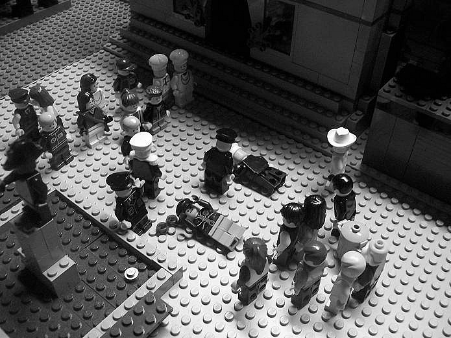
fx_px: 469
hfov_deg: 51.4
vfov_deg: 39.6
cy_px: 169
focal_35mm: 36
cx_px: 226
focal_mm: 6
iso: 160
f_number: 2.7
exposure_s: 1/20
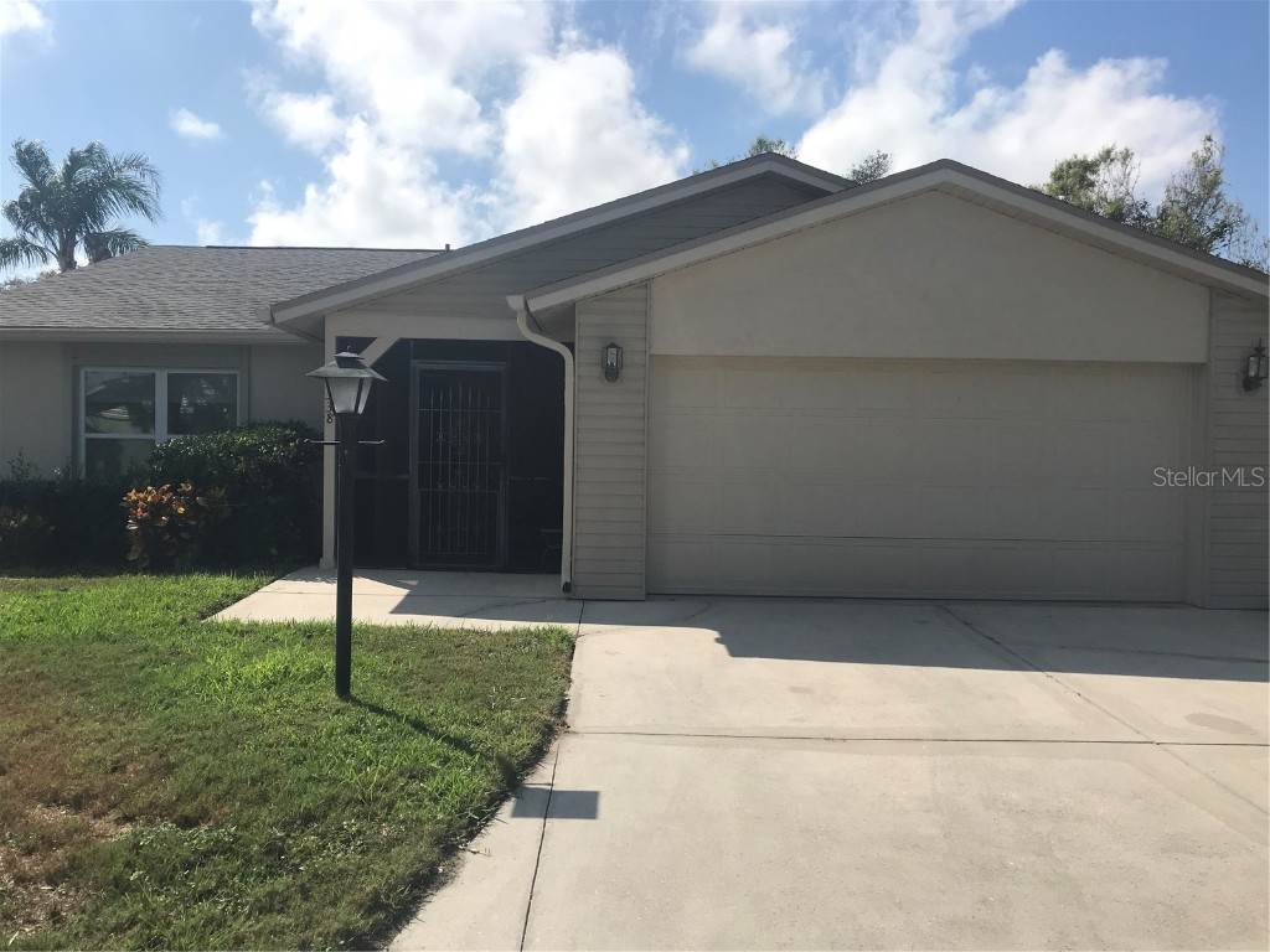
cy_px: 476
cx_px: 635
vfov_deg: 49.7
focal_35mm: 28
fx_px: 1027
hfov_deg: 63.4
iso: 20
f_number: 1.8
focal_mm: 3.99
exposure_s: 1/4167
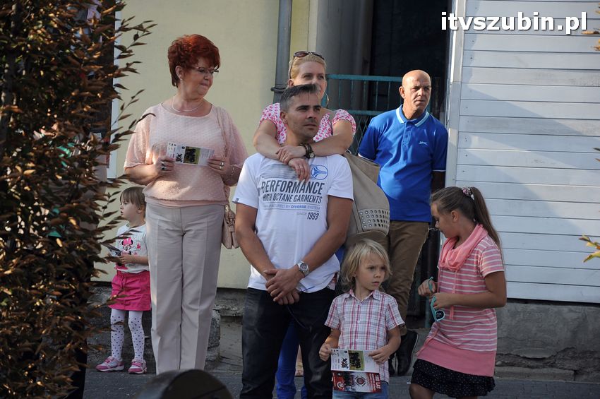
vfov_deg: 9.9
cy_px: 200
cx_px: 300
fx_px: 2298
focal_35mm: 138
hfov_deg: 14.9
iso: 400
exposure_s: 1/500
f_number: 5.6
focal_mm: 92
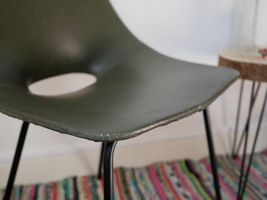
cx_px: 134
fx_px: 309
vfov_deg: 36.0
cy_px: 100
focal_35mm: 40
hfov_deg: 46.8
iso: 200
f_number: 2.2
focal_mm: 20
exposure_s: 1/200
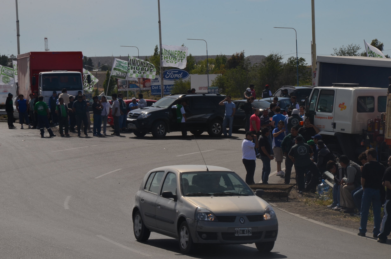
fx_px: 1707
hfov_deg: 13.1
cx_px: 196
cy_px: 130
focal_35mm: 158
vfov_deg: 8.7
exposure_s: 1/250
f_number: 20
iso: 250
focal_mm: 105
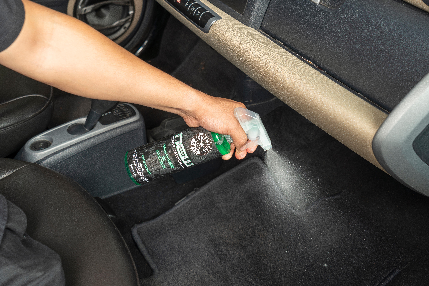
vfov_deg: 25.5
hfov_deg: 37.5
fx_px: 632
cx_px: 214
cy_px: 143
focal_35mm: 53
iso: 100
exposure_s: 1/160
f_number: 6.3
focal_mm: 53
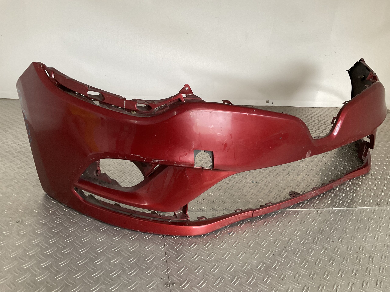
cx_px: 195
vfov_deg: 48.2
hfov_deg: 61.7
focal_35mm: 29
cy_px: 146
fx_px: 327
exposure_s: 1/50
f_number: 1.8
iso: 80
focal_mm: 3
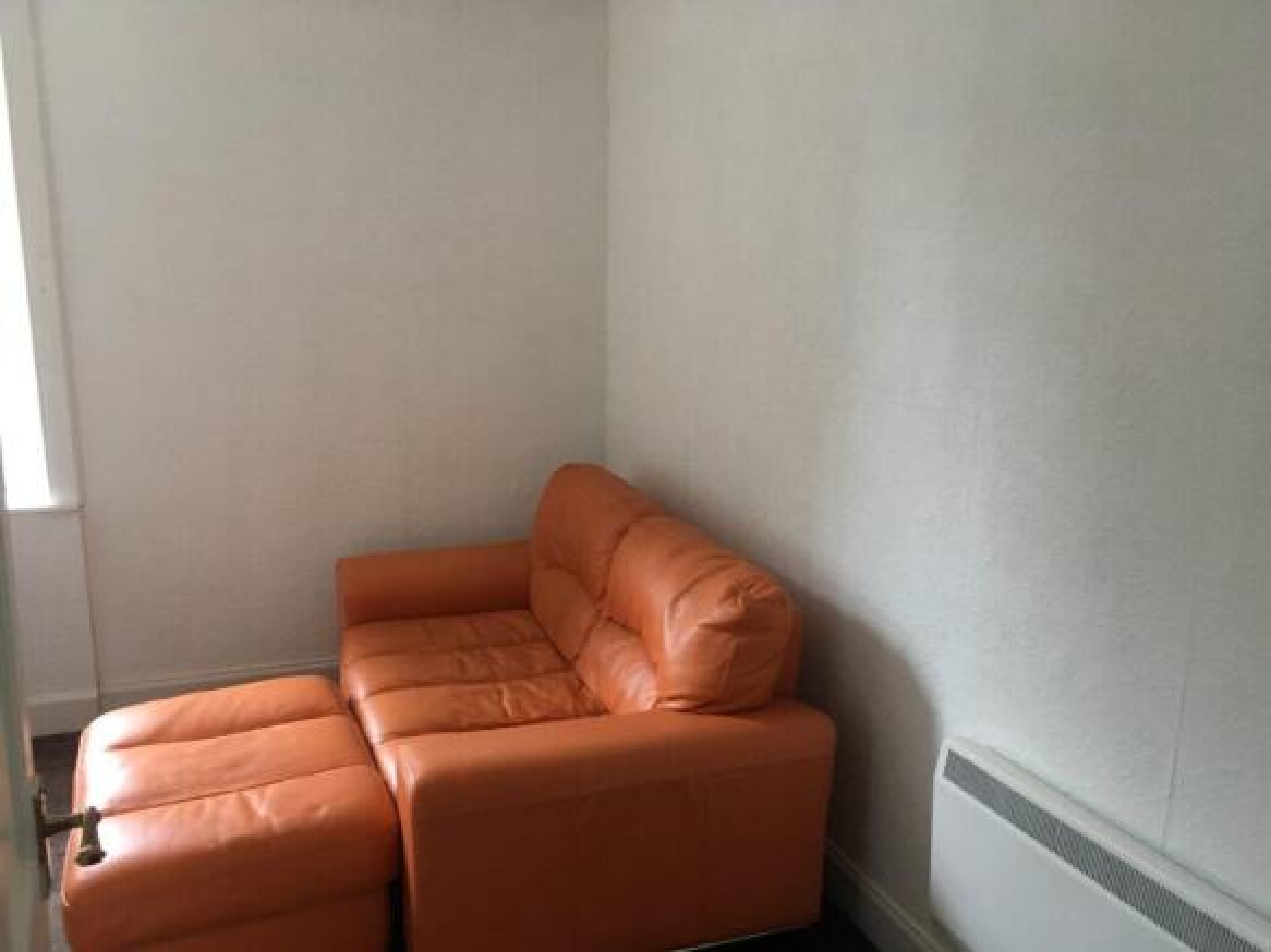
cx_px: 636
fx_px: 1065
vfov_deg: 48.2
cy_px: 476
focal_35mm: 29
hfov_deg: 61.7
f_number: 2.2
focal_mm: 4.15
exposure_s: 1/33
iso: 160
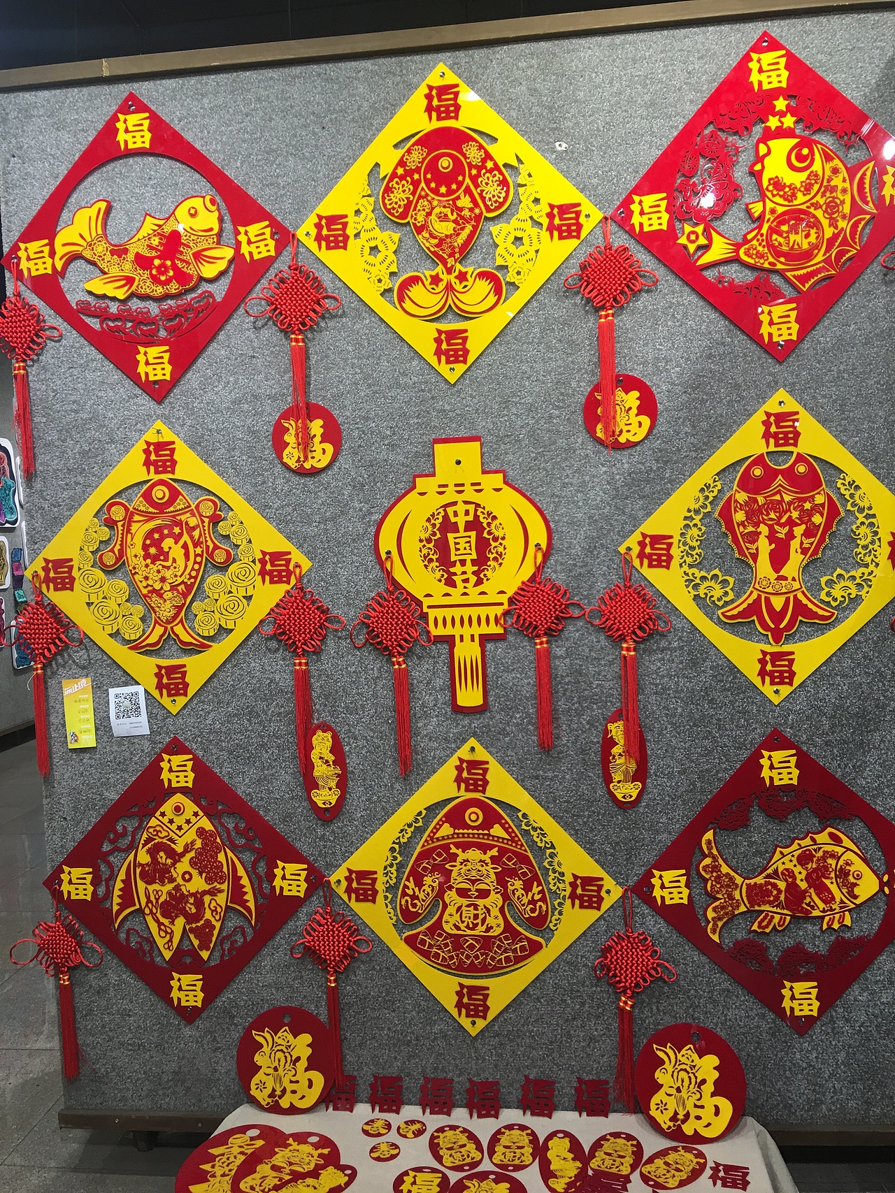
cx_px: 448
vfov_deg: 61.7
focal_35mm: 29
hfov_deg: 48.2
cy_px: 596
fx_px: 1000
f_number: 2.2
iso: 40
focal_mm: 4.15
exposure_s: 1/33
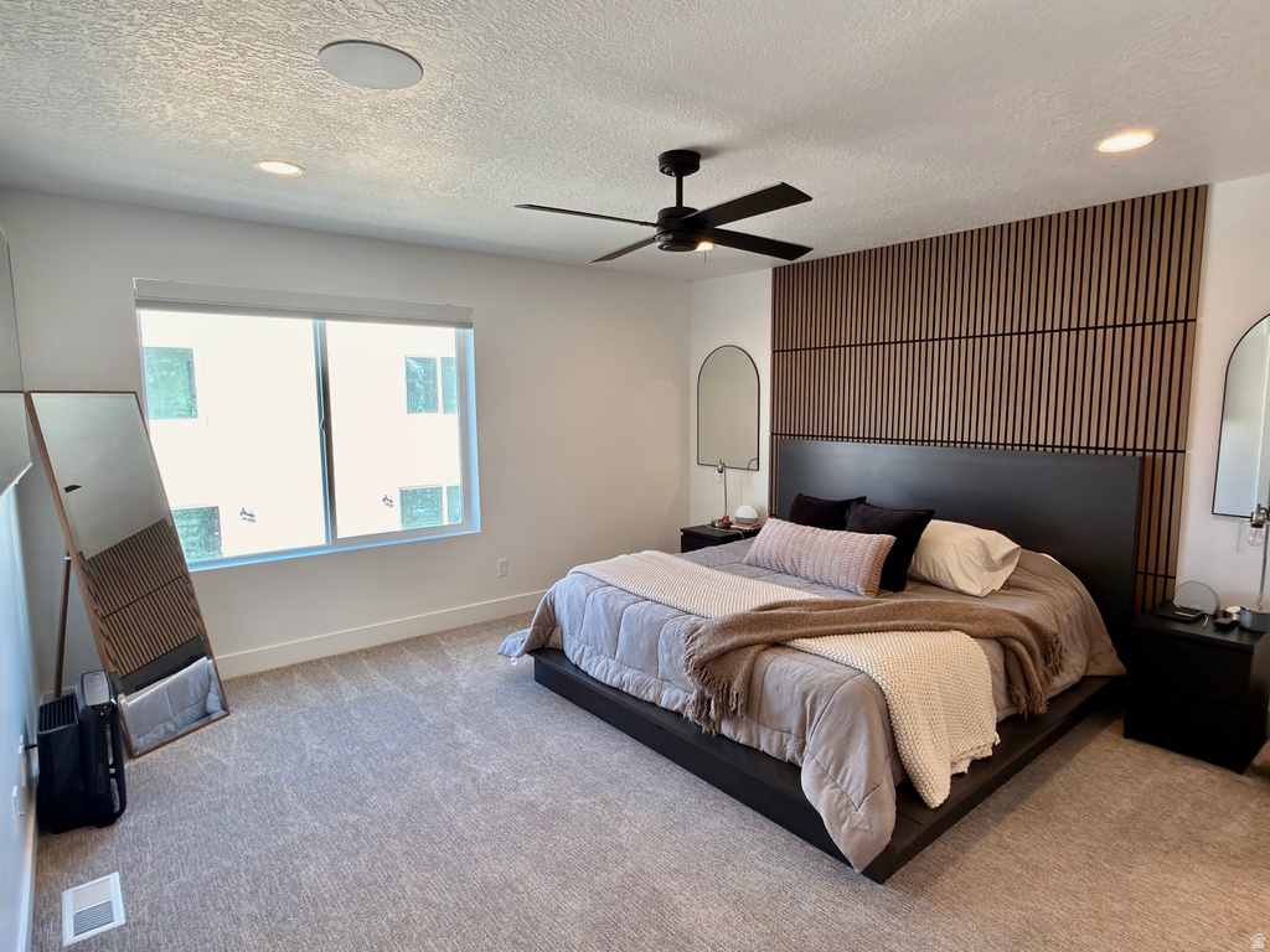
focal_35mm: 19
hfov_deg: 84.7
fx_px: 697
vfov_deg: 68.7
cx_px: 635
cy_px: 476
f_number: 2.2
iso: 64
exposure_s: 1/60
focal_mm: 2.22
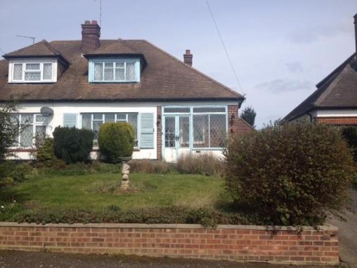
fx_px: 361
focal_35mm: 35
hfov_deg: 52.6
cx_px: 178
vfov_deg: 40.7
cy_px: 134
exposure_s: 1/2045
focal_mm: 4.28
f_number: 2.4
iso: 50
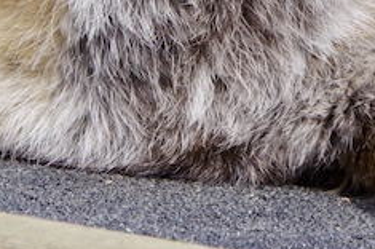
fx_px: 5565
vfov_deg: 2.6
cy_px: -111
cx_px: 302
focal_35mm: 535
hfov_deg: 3.9
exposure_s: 1/250
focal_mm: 105
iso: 400
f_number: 10
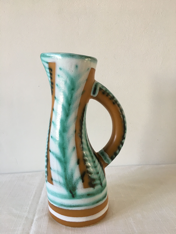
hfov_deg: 48.2
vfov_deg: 61.7
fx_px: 197
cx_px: 88
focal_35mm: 29
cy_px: 117
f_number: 2.2
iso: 32
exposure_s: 1/33
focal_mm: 4.15
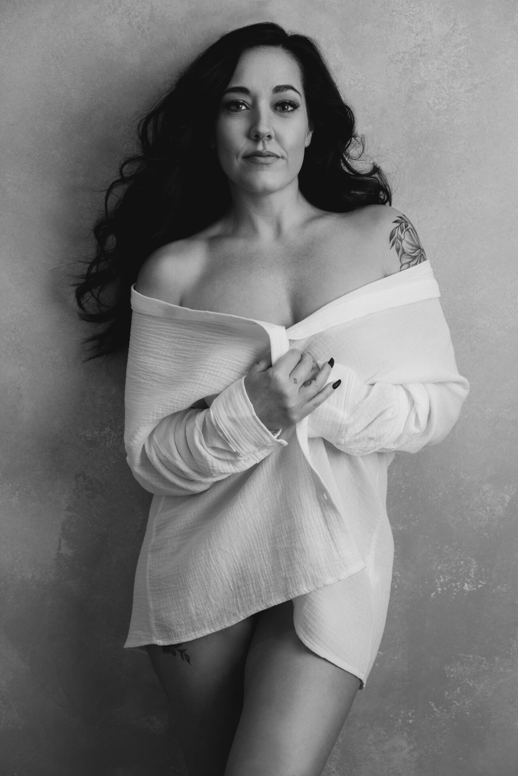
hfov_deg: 26.2
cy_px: 388
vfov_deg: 38.5
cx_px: 259
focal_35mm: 52
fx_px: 1111
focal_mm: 51.5
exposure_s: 1/125
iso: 250
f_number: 5
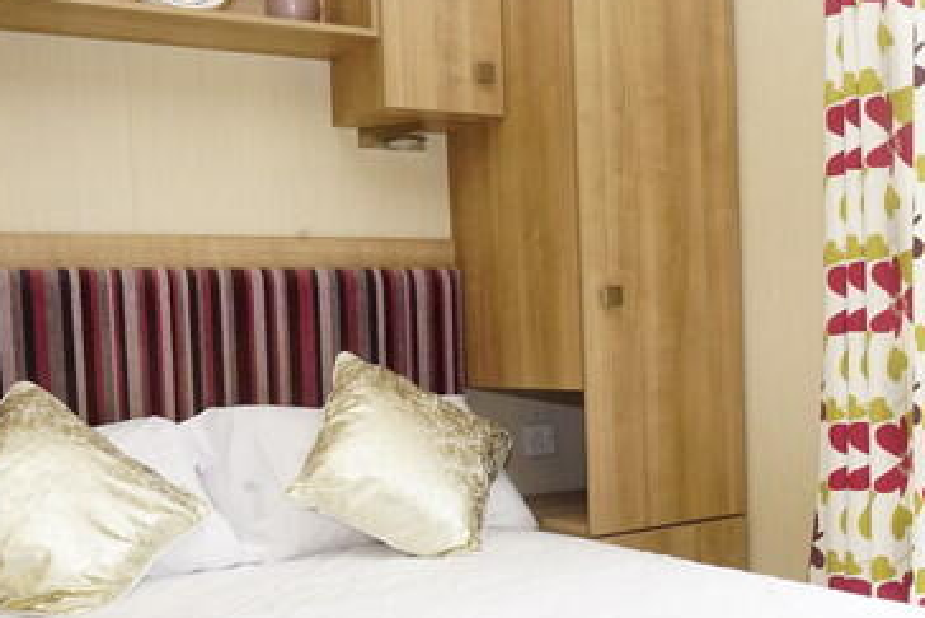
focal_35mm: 45
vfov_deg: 29.5
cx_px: 539
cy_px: 446
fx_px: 1157
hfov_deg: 43.4
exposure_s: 1/60
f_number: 16
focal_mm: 16
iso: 2000
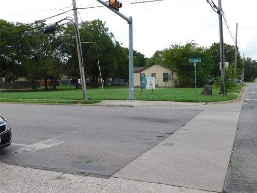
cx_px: 128
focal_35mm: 36
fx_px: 267
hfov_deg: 51.4
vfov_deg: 39.7
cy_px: 96
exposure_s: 1/640
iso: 125
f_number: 3.5
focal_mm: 6.3
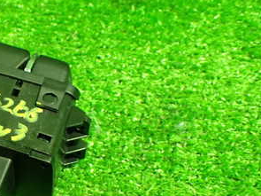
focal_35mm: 61
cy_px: 141
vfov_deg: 23.8
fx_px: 460
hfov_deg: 29.7
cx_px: 5
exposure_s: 1/40
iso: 800
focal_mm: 5.4
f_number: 2.3
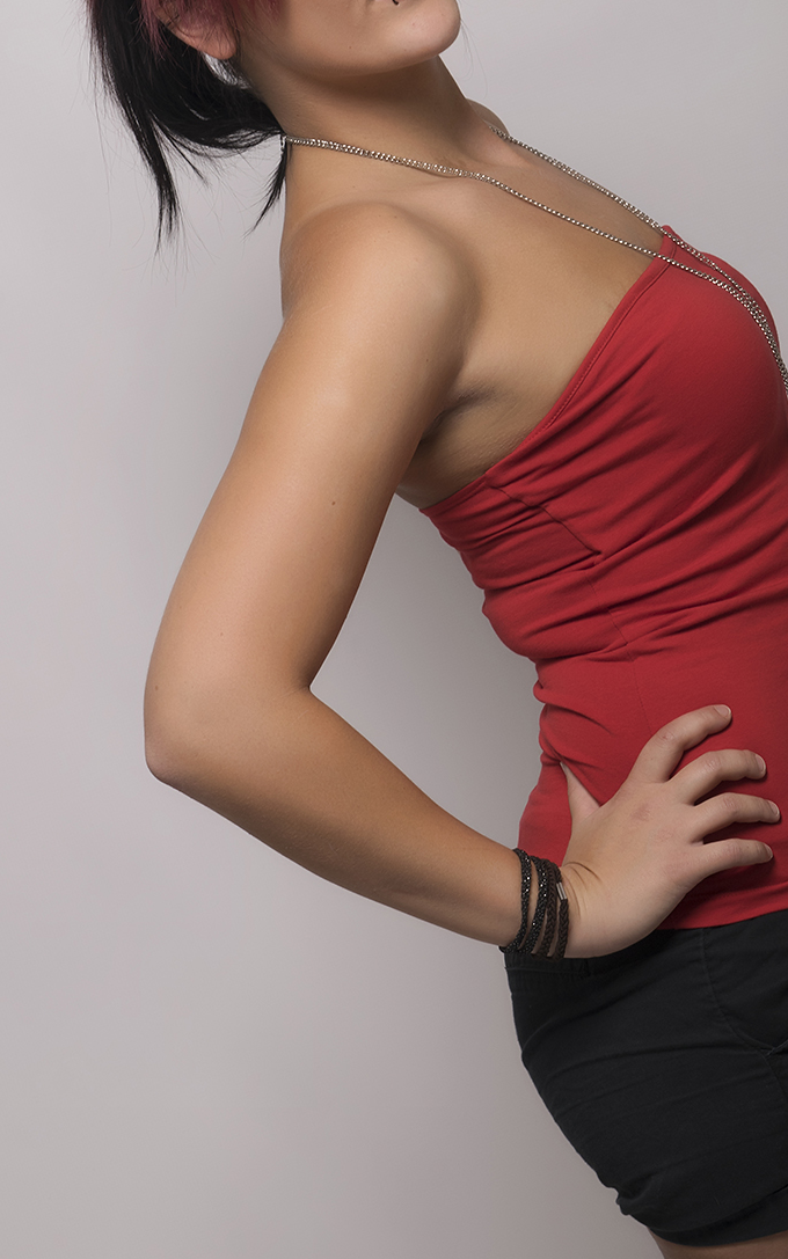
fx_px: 4249
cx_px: 560
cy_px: 551
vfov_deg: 16.9
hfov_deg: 10.6
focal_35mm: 124
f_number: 9
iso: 100
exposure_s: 1/200
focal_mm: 55
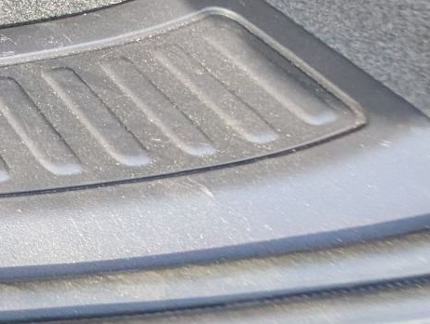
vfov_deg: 19.7
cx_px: -456
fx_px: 647
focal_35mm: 52
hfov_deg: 18.7
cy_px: -276
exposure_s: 1/468
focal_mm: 2.02
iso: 61
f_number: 1.7
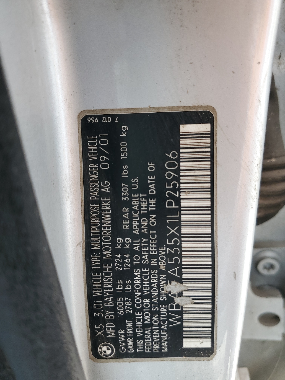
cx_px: 142
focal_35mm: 26
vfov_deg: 67.3
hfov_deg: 53.1
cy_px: 190
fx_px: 285
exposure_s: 1/175
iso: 50
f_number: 1.5
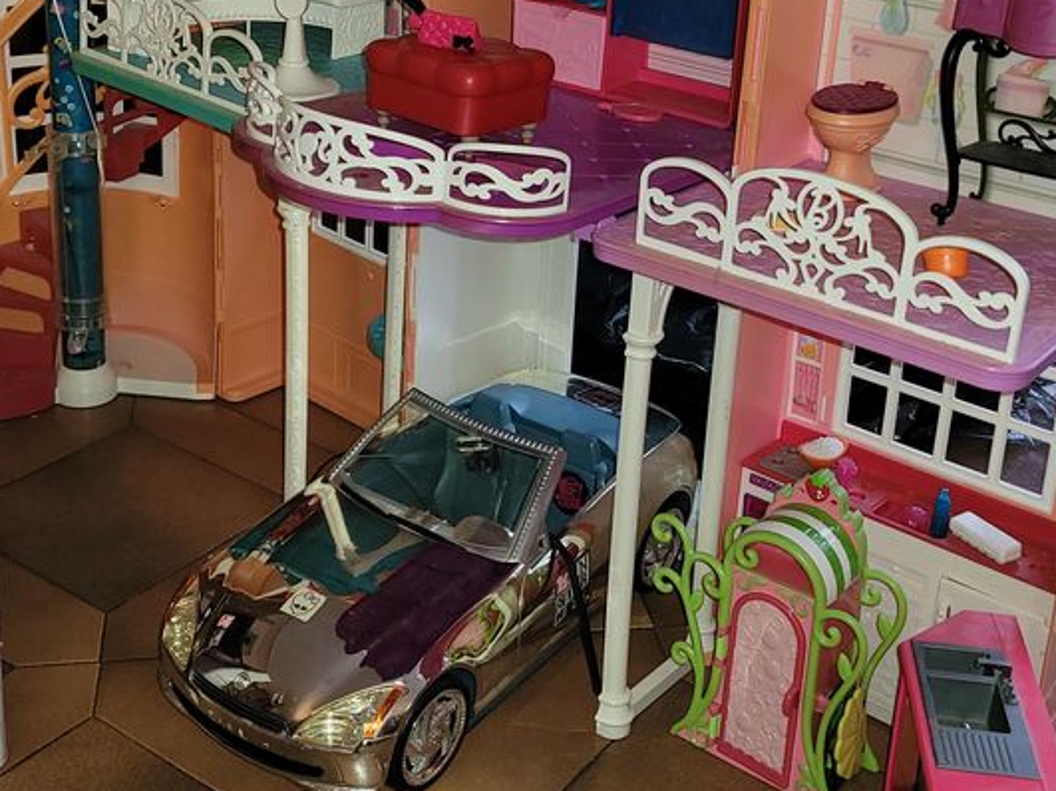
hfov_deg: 38.9
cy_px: 211
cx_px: 481
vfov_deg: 29.3
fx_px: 1494
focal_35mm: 49
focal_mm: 5.4
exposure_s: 1/25
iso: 125
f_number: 1.8
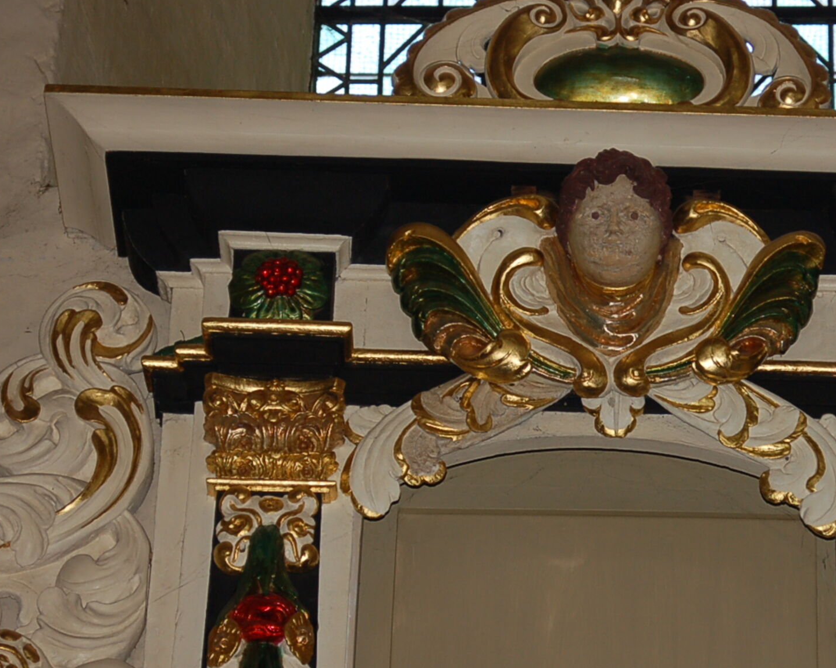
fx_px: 4453
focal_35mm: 180
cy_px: 383
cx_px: 642
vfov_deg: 8.6
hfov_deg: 10.7
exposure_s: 1/60
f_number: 5.6
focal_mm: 80
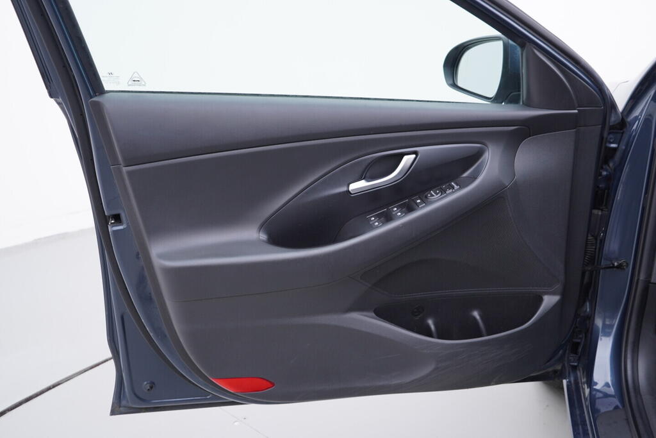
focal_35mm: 36
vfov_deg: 36.9
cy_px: 219
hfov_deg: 53.1
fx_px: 656
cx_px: 328
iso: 125
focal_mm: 24
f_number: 3.2
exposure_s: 1/50
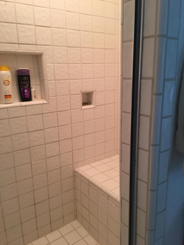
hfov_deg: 48.2
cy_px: 122
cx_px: 92
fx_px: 206
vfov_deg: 61.7
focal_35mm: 29
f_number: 2.2
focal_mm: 4.15
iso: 50
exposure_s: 1/15
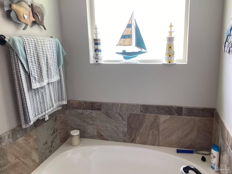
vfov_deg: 45.4
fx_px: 208
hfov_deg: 58.4
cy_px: 87
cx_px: 116
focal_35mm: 31
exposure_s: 1/60
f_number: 2.4
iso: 80
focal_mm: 3.3
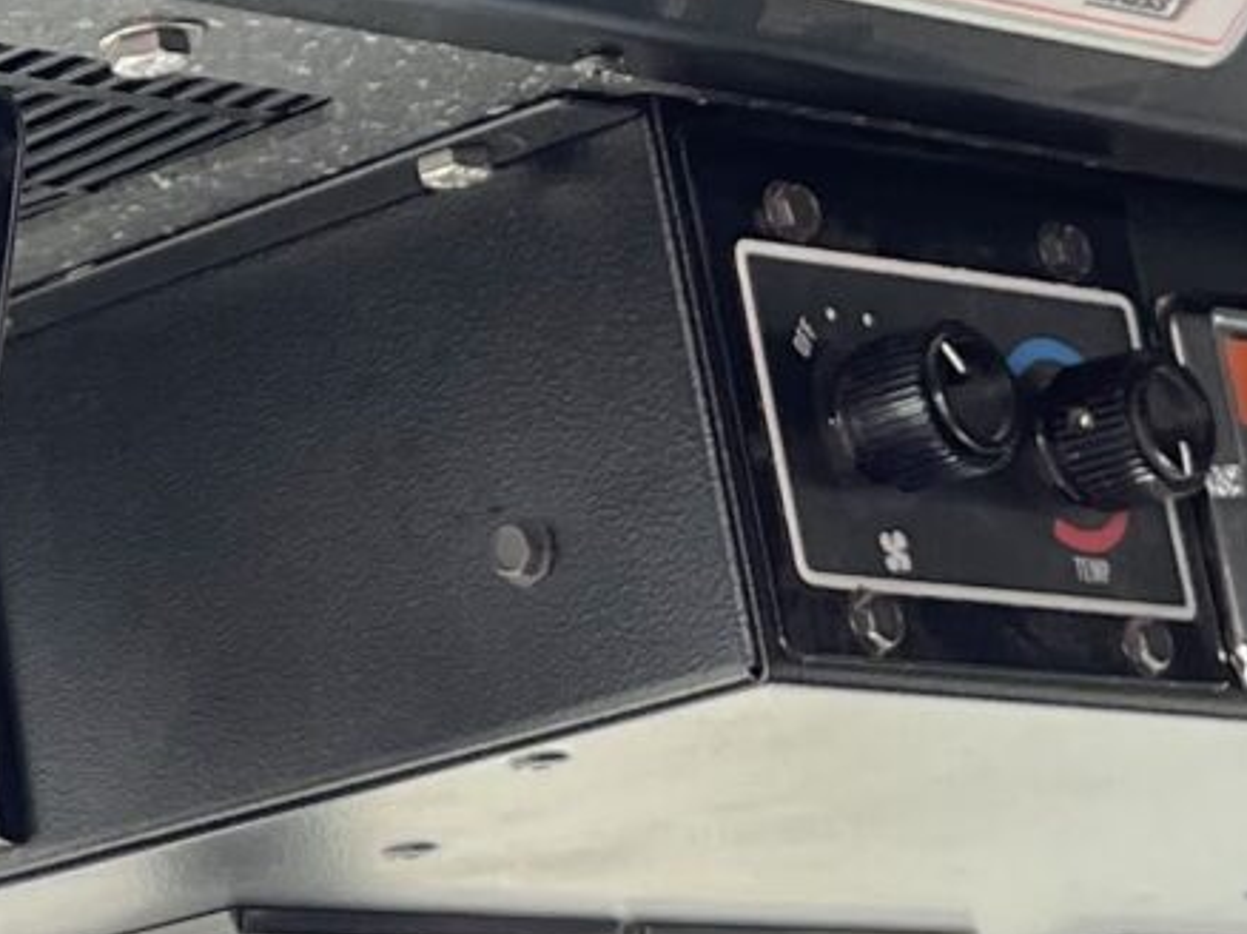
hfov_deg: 12.2
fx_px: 5473
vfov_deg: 9.4
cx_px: -789
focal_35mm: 152
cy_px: -601
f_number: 1.6
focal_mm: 5.1
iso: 64
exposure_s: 1/121
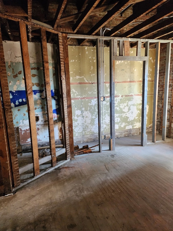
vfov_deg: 73.9
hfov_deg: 58.9
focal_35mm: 23
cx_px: 86
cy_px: 116
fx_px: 153
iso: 1000
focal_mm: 6.4
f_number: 1.8
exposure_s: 1/120
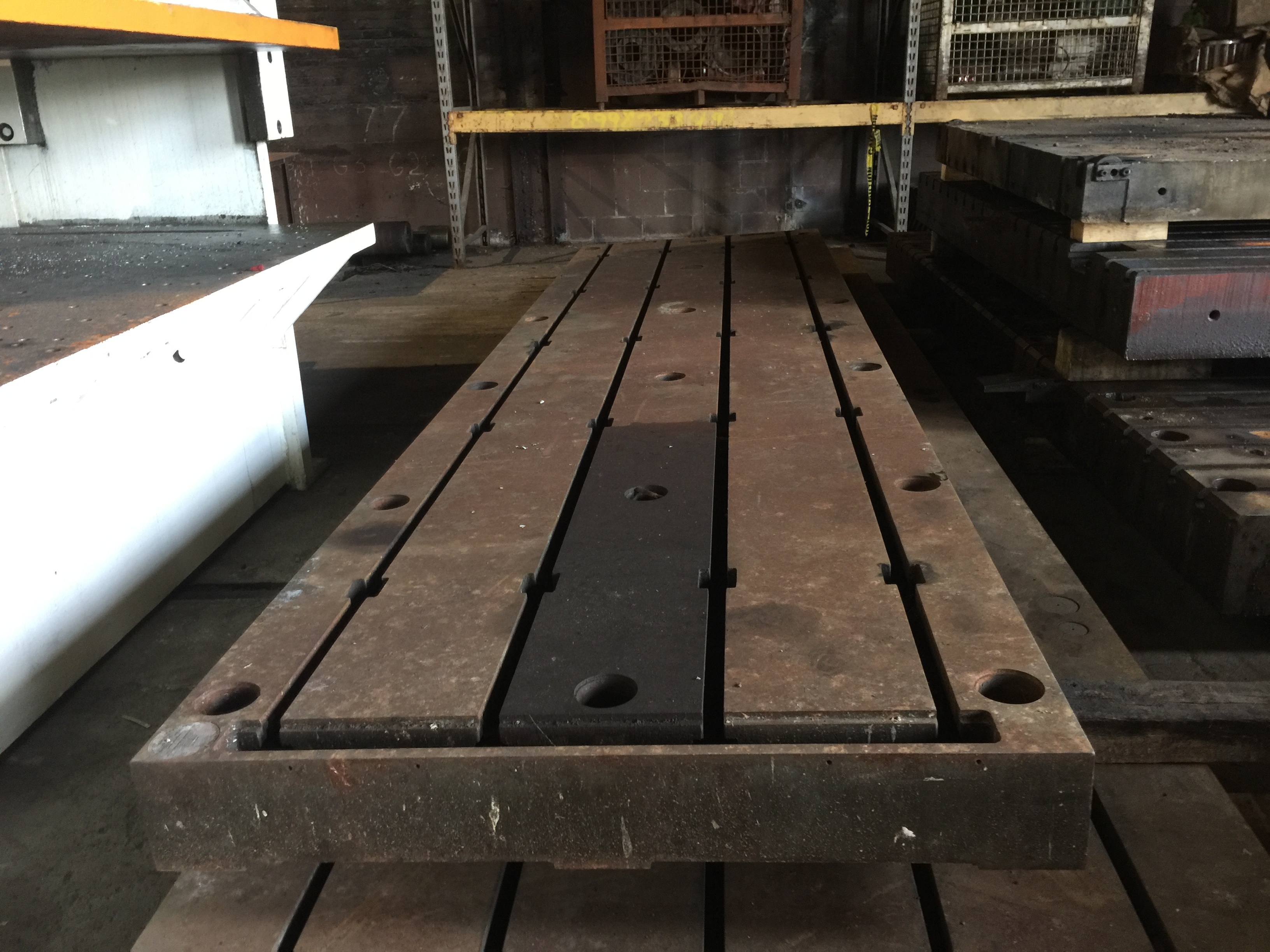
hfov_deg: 61.7
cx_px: 635
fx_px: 1064
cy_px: 476
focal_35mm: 29
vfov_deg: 48.2
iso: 64
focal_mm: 4.15
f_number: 2.2
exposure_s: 1/4
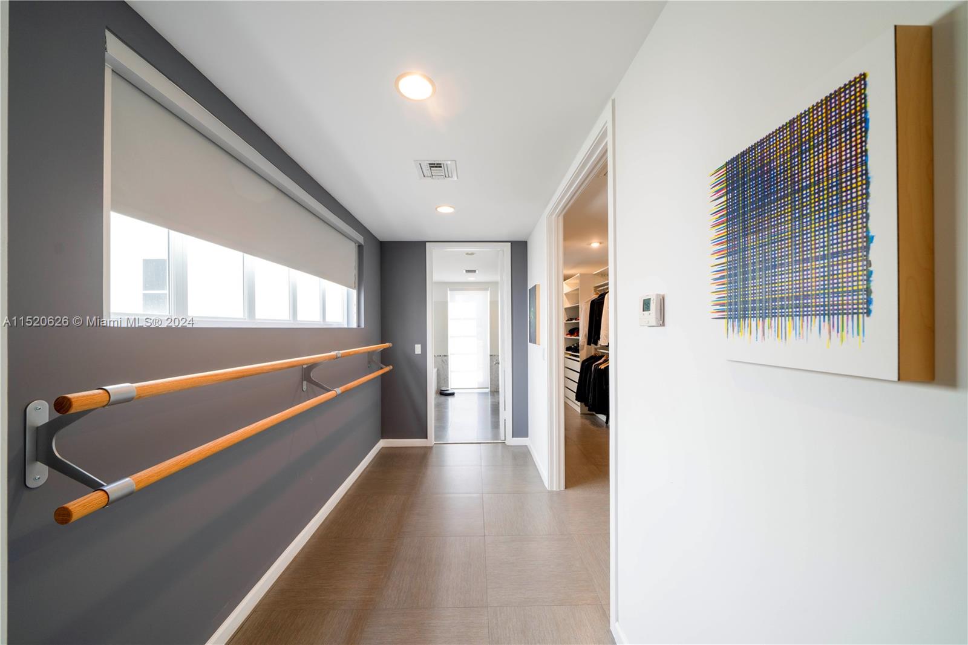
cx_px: 484
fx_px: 323
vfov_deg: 90.0
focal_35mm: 12
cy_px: 322
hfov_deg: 112.6
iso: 125
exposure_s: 1/8
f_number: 6.7
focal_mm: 12
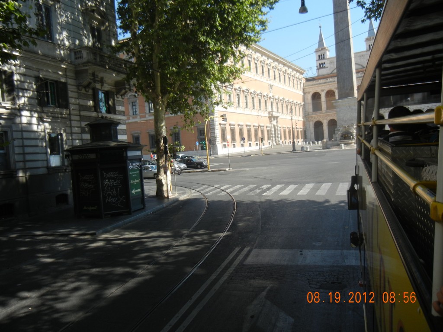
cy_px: 166
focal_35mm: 30
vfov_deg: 46.8
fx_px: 384
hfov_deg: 60.0
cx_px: 222
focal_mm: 5.4
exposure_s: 1/744
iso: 160
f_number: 3.5
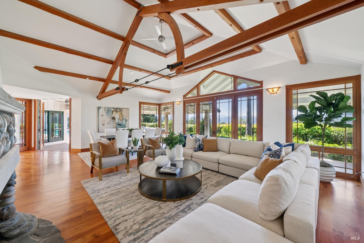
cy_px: 122
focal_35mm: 13
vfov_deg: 85.4
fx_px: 131
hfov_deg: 108.3
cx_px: 182
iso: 640
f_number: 11
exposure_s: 1/20
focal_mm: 13
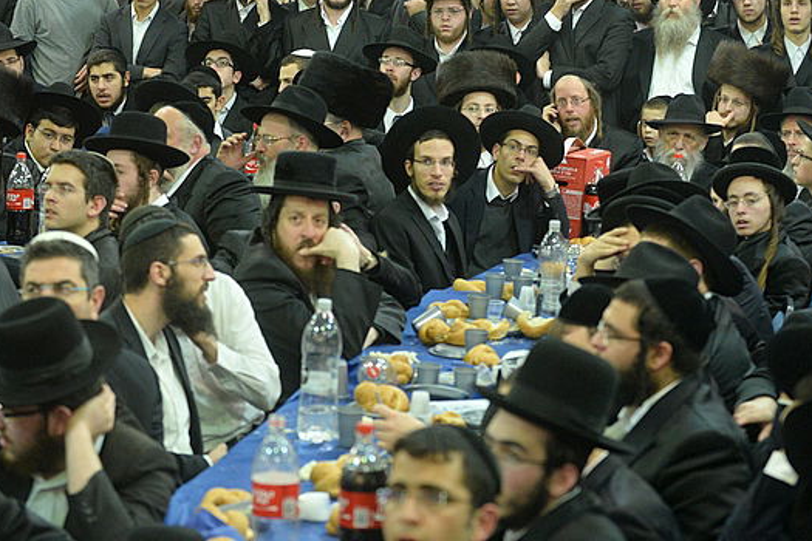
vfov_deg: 11.5
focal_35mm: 119
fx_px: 2684
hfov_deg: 17.2
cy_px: 212
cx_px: 436
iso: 2000
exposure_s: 1/100
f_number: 4
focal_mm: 78
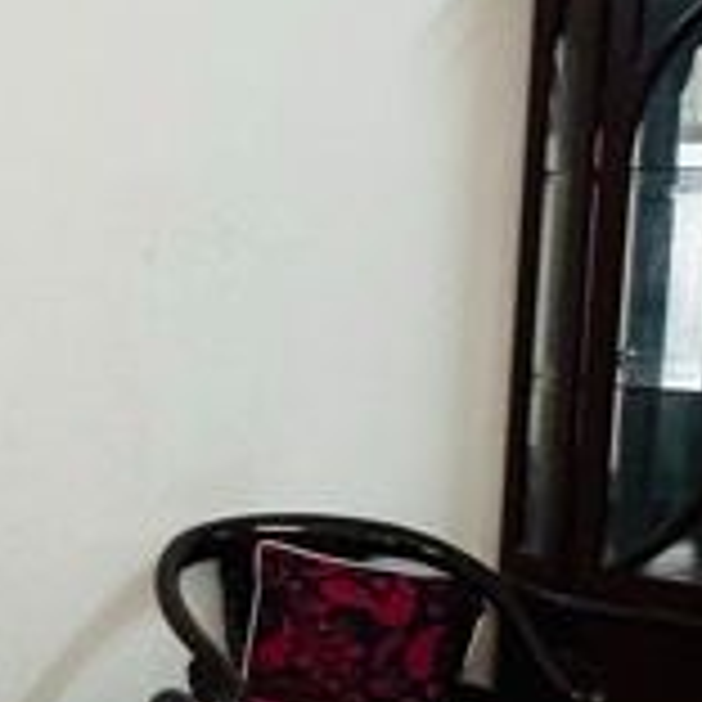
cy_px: 410
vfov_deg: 21.4
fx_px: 1858
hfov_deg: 20.0
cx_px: -148
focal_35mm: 81
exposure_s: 1/50
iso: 160
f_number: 2.2
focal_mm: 2.22
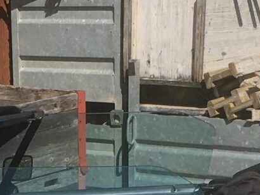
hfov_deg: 10.8
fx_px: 1360
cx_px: -5
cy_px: 322
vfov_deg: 8.0
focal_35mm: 181
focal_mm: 4.15
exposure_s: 1/1972
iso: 25
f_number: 2.2
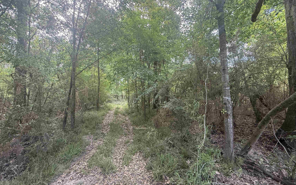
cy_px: 88
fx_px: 121
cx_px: 147
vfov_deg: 74.7
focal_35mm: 15
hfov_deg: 101.5
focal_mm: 2.22
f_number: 2.2
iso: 160
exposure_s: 1/99
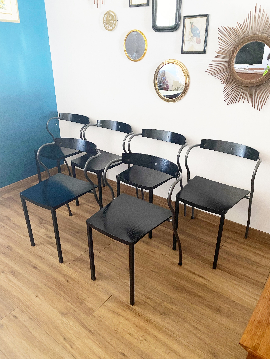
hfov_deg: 53.1
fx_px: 270
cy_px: 180
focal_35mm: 26
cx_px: 135
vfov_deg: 67.3
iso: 640
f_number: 1.8
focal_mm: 4.25
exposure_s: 1/31
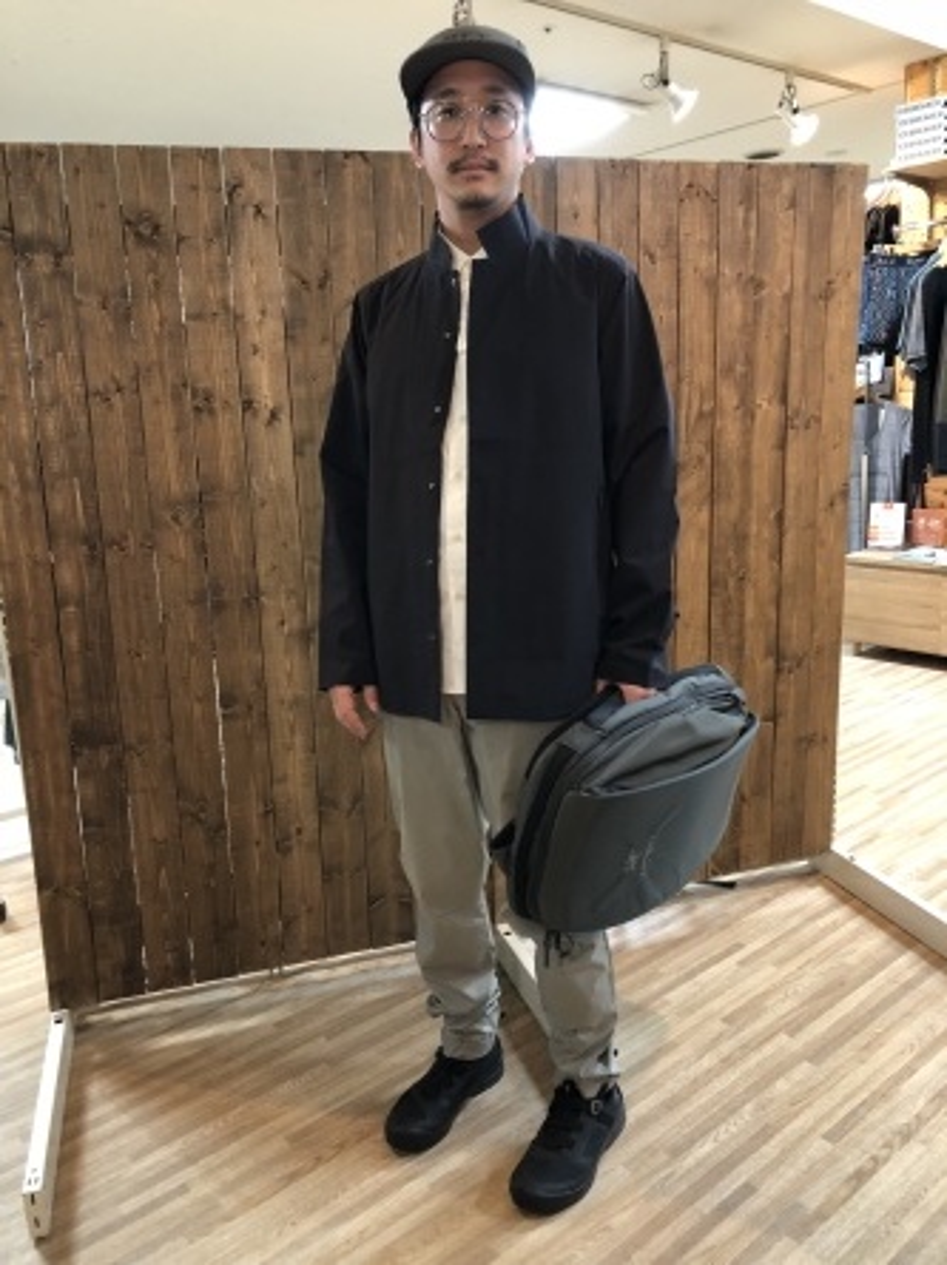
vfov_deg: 63.5
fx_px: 1023
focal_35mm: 28
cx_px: 474
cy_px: 632
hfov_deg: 49.7
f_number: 1.8
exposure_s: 1/17
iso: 64
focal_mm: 3.99
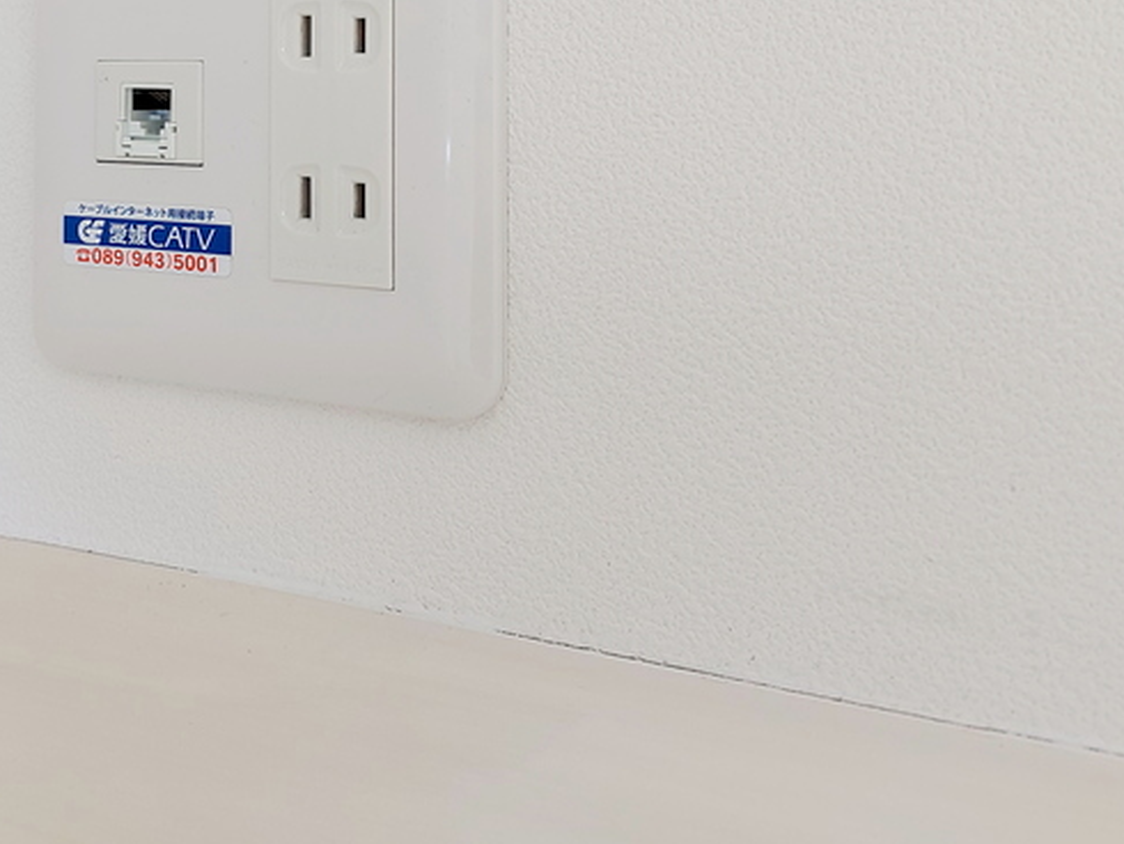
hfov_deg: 38.8
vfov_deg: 29.5
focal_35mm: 47
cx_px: 223
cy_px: 71
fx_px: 1527
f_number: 1.8
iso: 25
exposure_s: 1/123
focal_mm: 5.23
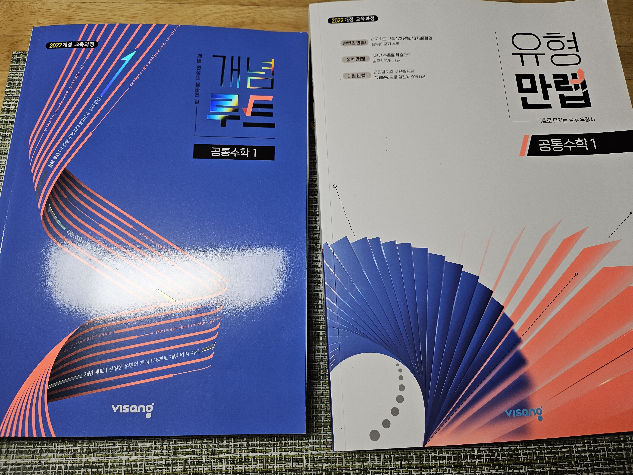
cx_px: 316
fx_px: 439
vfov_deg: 56.8
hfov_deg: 71.6
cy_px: 238
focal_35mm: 24
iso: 64
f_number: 1.8
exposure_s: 1/120
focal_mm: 5
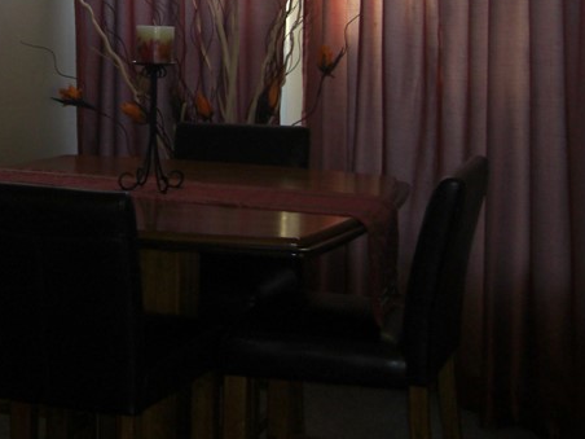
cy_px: -17
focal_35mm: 86
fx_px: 1453
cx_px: 136
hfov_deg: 22.5
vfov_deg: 16.7
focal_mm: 7.9
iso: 200
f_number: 2.8
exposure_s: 1/60
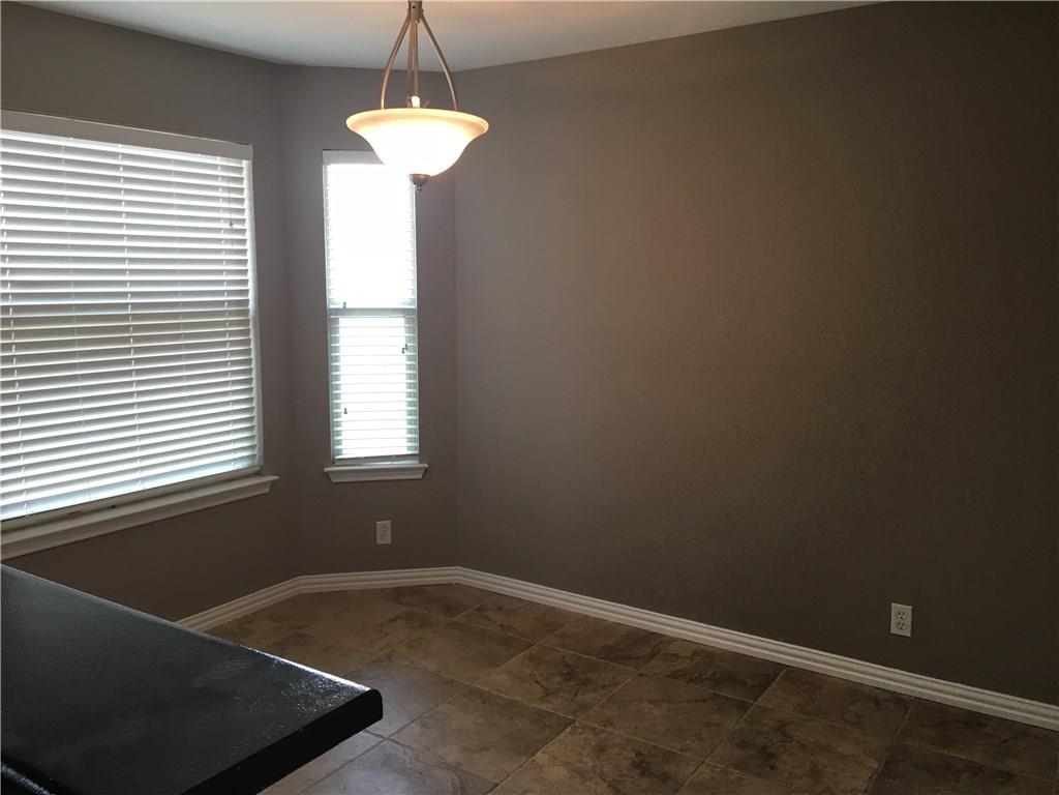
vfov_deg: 48.2
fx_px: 887
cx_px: 530
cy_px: 398
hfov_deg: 61.7
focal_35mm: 29
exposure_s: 1/30
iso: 40
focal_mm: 4.15
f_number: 2.2
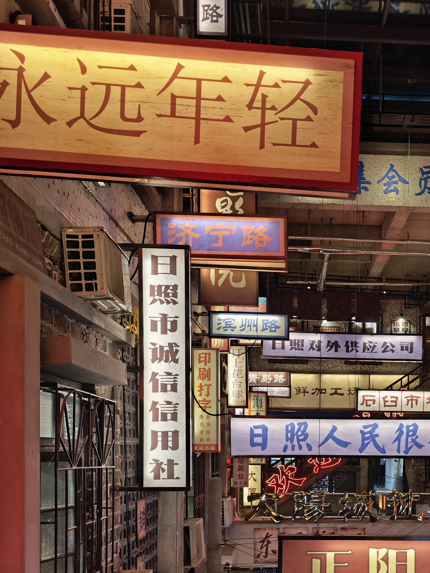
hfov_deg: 35.6
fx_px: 646
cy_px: 458
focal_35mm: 39
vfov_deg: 45.5
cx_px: 344
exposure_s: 1/100
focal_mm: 8.7
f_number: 1.9
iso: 800
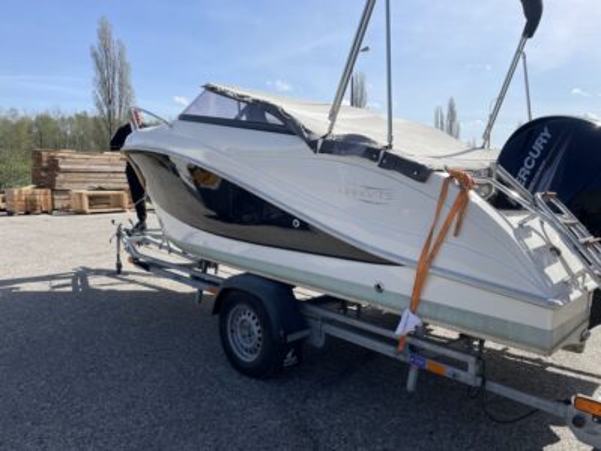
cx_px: 300
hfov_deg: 67.3
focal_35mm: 26
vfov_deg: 53.1
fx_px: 451
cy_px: 226
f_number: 1.6
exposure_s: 1/4000
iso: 32
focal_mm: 4.2
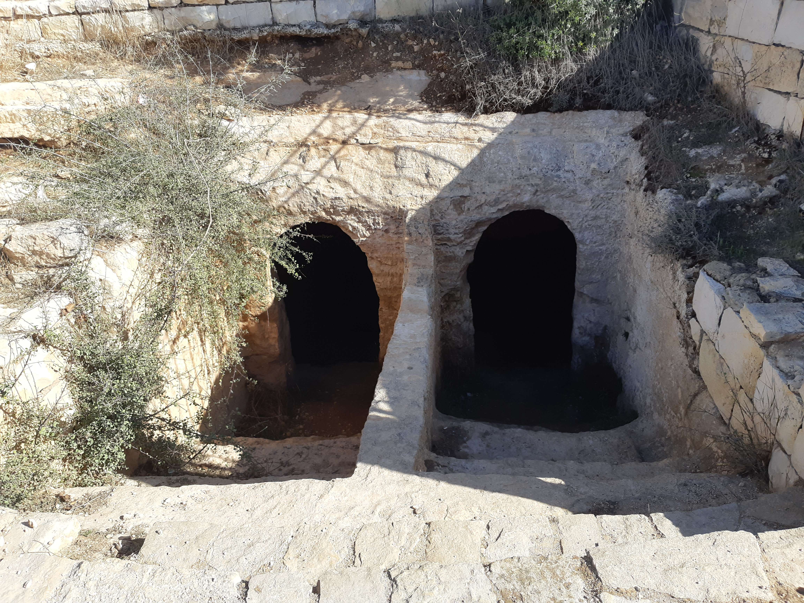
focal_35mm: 26
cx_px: 402
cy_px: 302
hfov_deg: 67.3
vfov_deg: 53.1
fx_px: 604
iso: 40
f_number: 1.7
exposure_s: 1/1314
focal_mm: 3.93
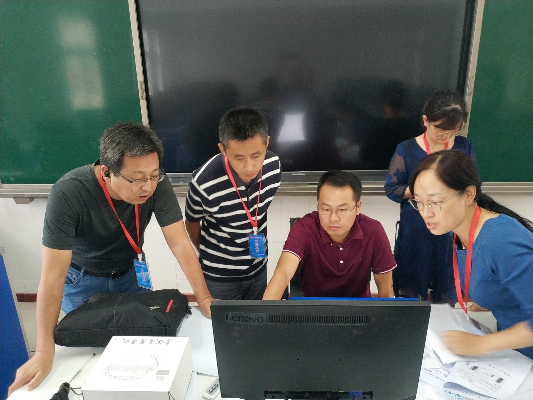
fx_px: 493
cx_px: 266
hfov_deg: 56.8
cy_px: 200
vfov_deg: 44.2
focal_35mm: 32
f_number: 2
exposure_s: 1/17
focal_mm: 4.5
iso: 550
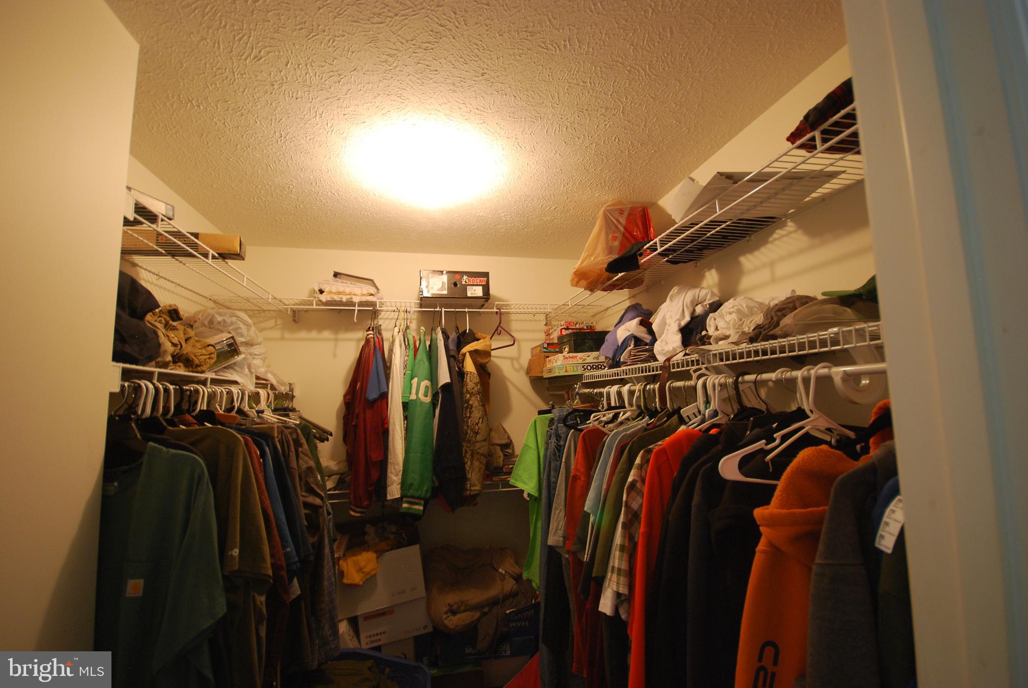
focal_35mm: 15
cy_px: 344
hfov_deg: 100.3
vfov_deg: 77.5
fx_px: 429
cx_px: 514
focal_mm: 10
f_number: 4
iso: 400
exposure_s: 1/10
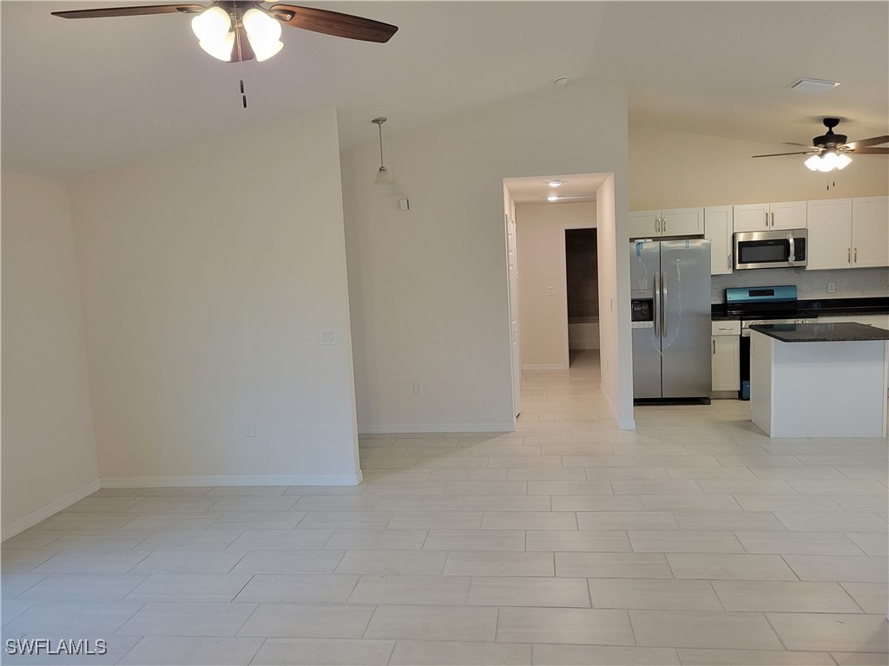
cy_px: 333
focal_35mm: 26
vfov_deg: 53.1
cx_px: 444
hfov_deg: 67.3
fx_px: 668
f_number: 1.8
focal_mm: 5.4
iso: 320
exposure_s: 1/120
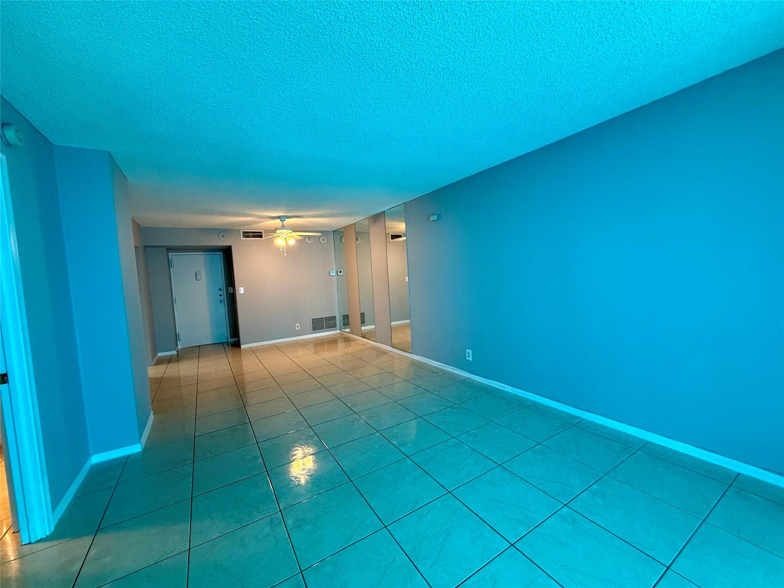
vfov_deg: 85.7
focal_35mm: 14
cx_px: 392
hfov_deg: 102.1
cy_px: 294
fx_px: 317
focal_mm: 2.22
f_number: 2.2
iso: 250
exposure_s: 1/120
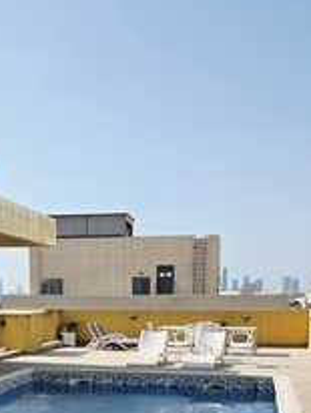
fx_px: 610
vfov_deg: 35.3
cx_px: 103
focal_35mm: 51
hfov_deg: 28.4
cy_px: 372
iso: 64
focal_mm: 6.3
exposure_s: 1/10000
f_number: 1.7
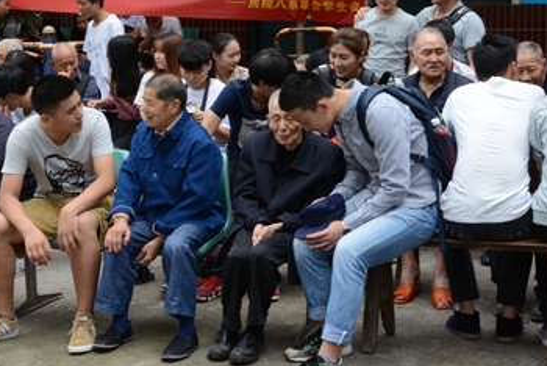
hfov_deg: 28.0
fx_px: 1095
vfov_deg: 18.8
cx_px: 250
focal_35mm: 72
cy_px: 84
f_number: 22
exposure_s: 1/40
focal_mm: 42
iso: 640
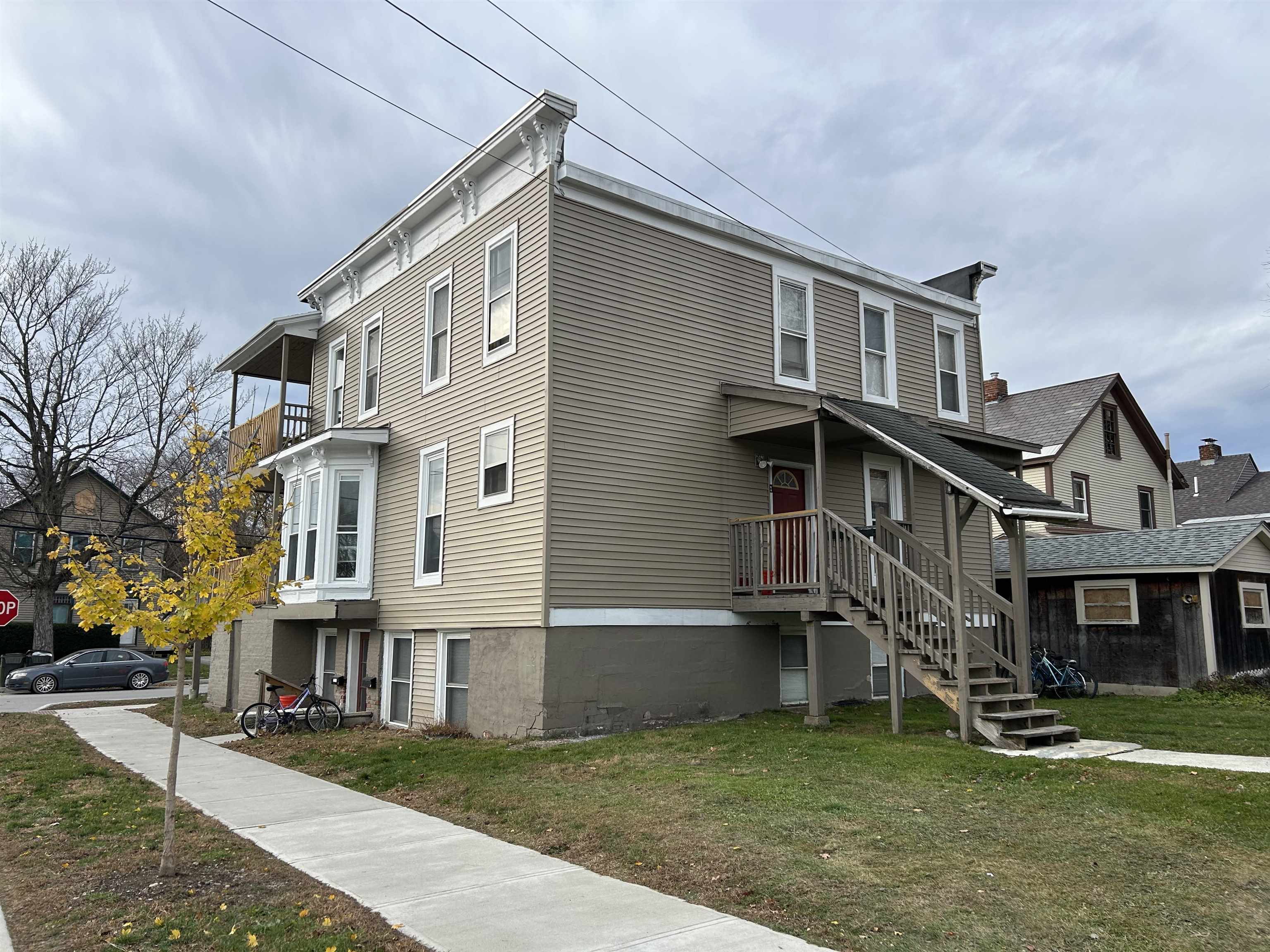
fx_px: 954
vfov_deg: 53.1
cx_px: 635
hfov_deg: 67.3
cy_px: 476
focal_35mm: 26
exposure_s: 1/1196
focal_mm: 5.7
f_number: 1.5
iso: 50
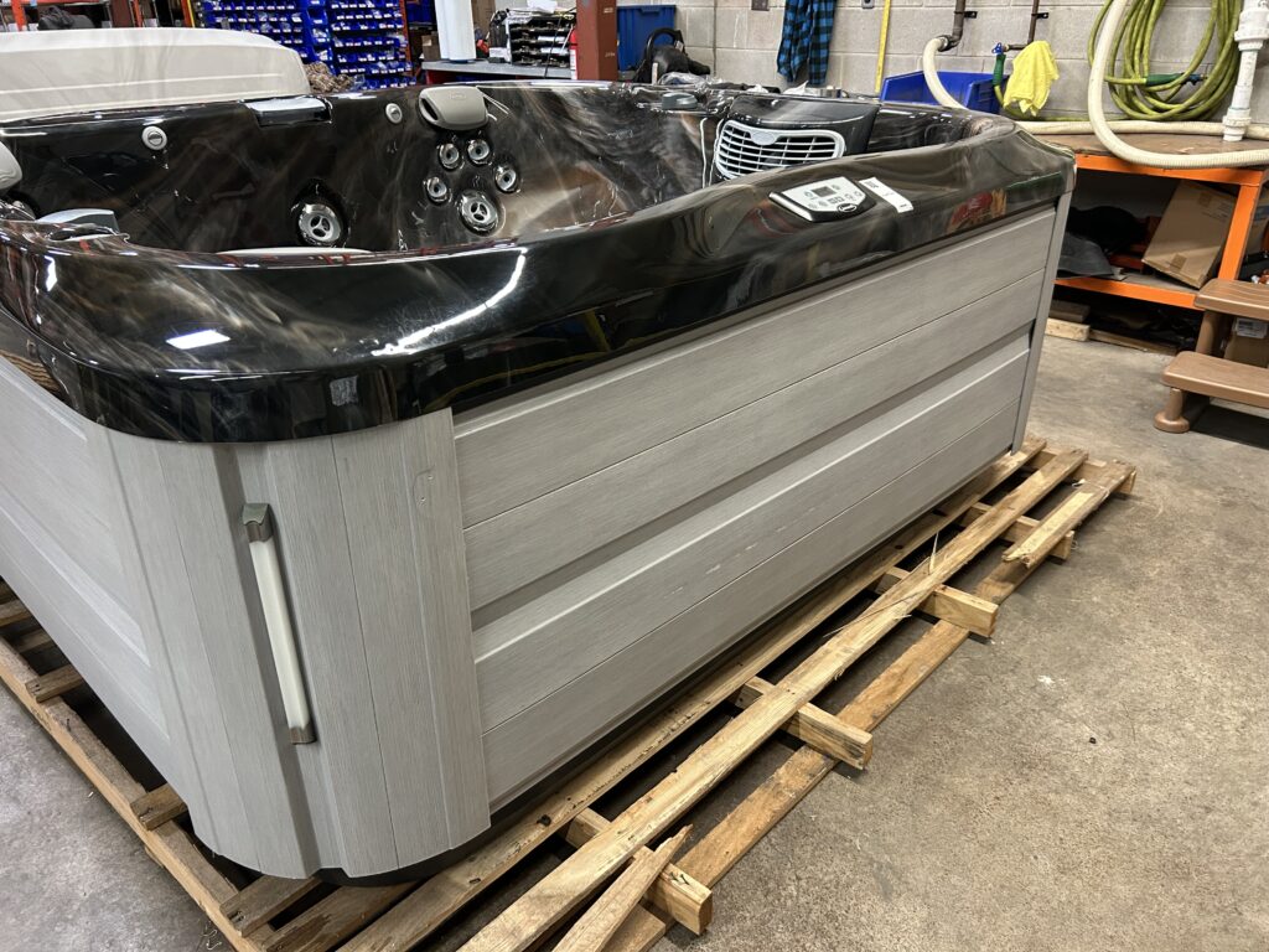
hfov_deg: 67.3
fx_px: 953
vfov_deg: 53.1
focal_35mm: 26
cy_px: 476
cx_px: 634
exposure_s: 1/60
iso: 320
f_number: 1.5
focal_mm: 5.7
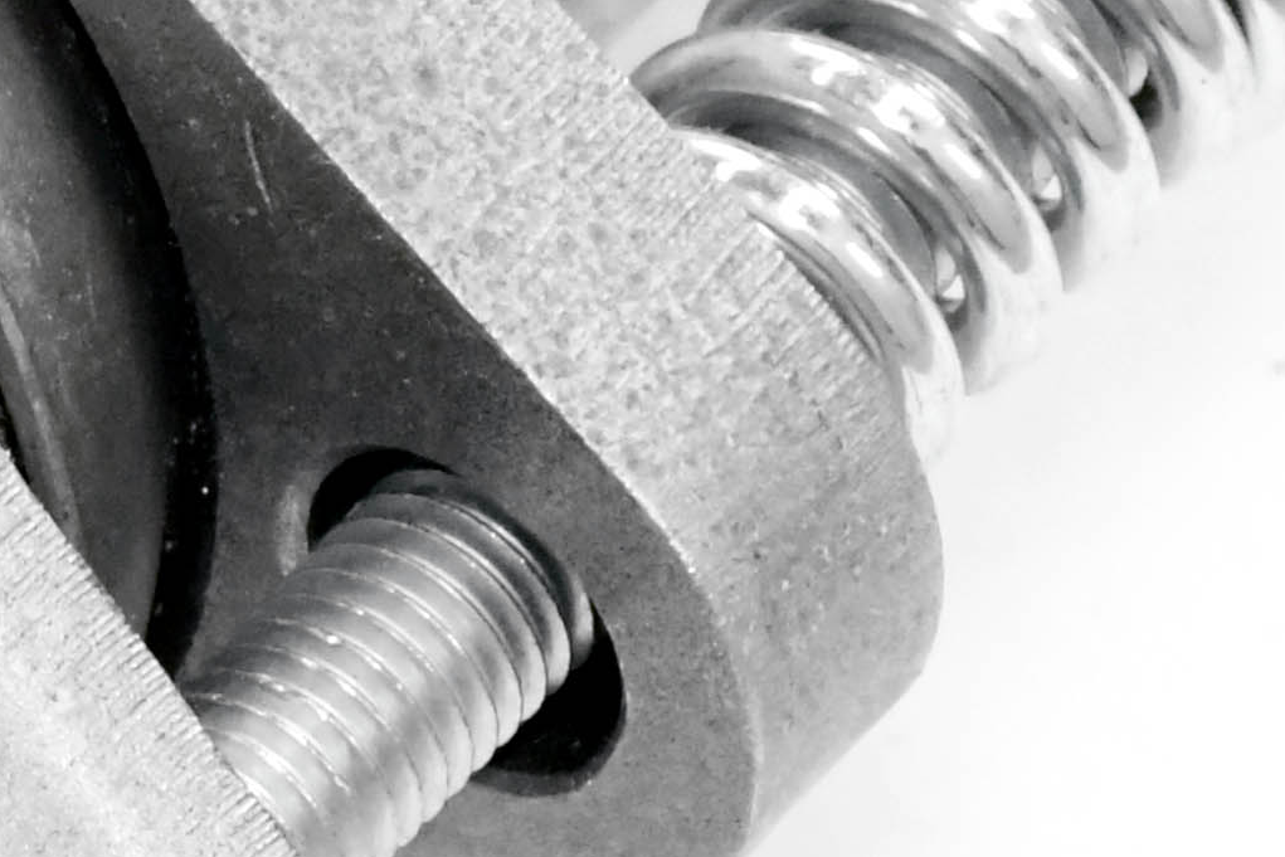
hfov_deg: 1.8
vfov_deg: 1.2
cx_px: -500
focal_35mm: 1145
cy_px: 79
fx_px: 40873
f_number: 13
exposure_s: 1/125
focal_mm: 140
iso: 2500
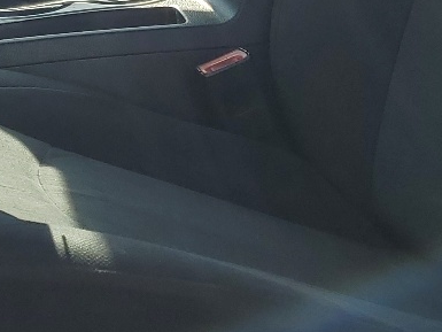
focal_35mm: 108
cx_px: -118
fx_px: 1379
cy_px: -23
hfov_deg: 17.2
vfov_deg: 13.5
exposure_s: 1/1111
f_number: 1.5
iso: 50
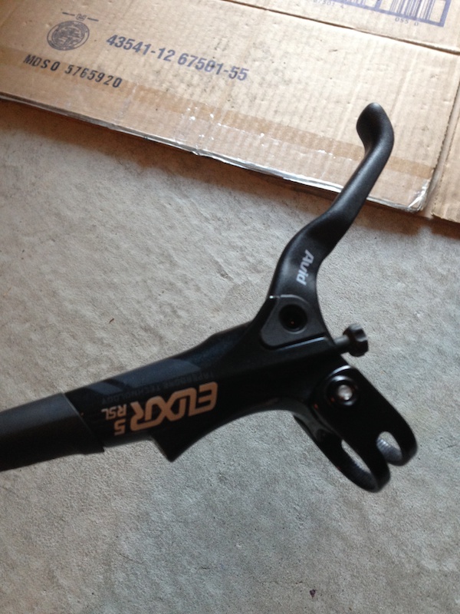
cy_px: 307
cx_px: 230
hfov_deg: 42.9
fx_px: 585
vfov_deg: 55.4
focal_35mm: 33
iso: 125
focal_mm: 4.12
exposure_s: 1/20
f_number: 2.4
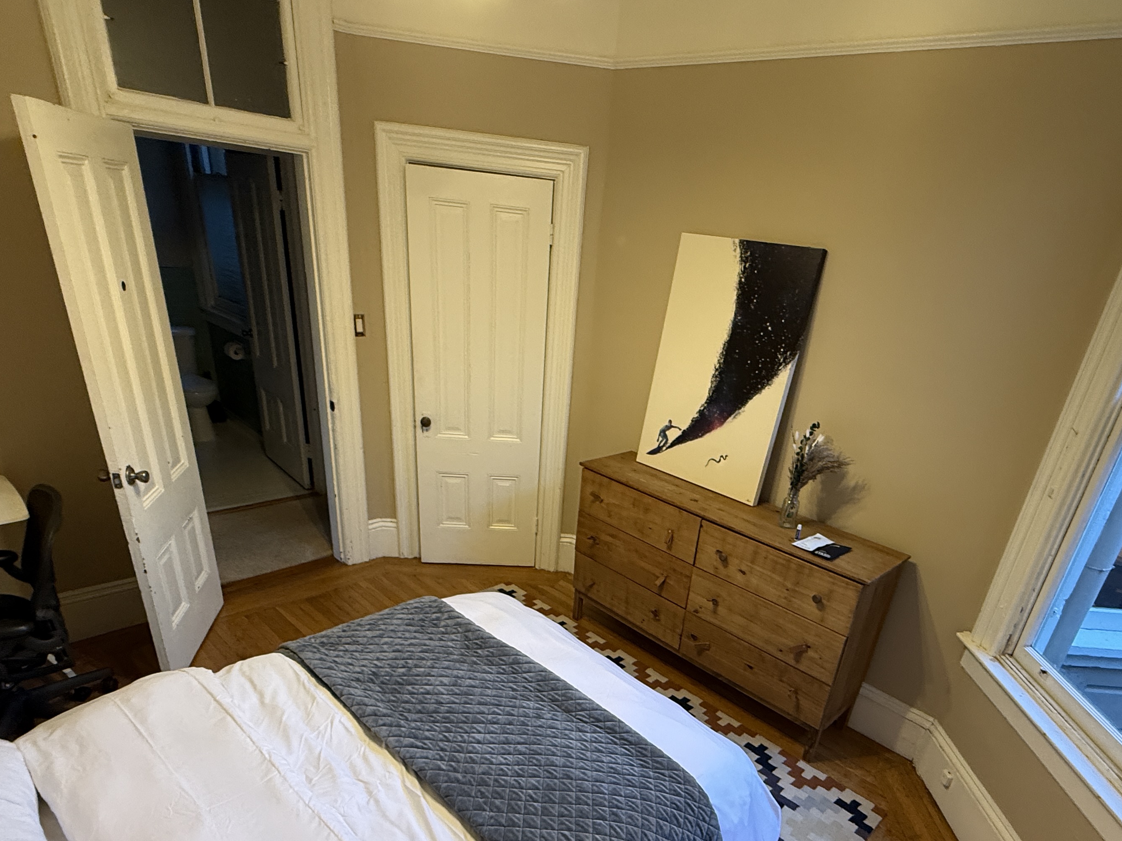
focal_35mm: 21
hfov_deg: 78.8
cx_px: 616
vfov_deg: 61.5
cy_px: 578
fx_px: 681
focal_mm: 2.22
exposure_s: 1/60
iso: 200
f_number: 2.2
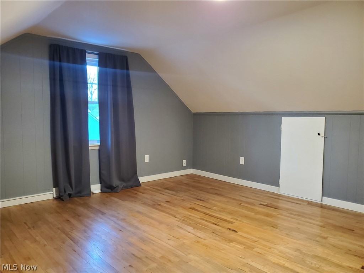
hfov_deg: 67.3
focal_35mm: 26
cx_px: 182
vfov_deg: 53.1
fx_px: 273
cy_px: 136
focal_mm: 4.3
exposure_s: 1/40
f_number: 1.5
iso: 500
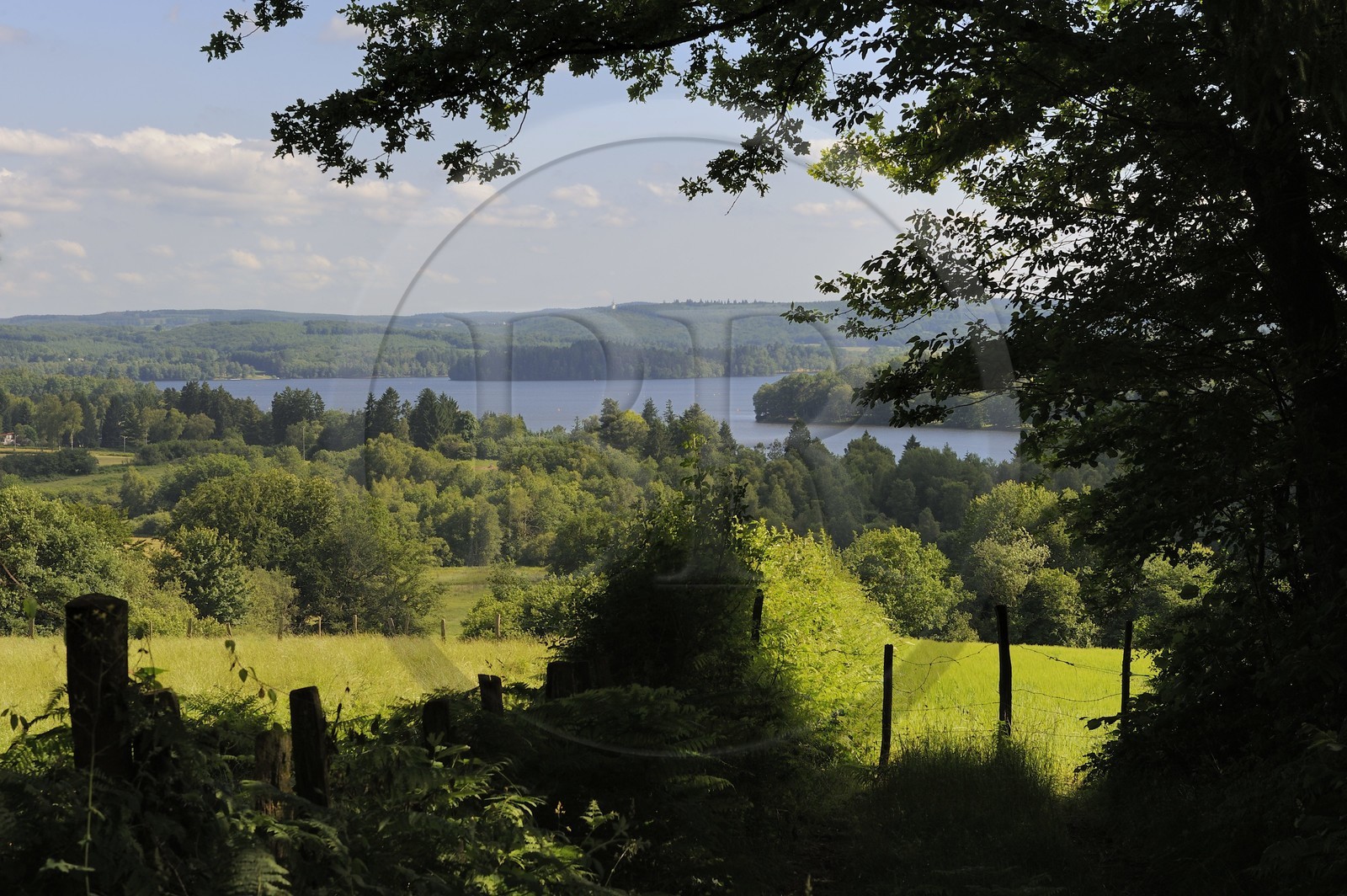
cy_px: 448
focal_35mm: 70
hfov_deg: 28.9
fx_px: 2617
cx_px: 674
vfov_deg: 19.4
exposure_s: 1/125
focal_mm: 70
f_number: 14
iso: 200
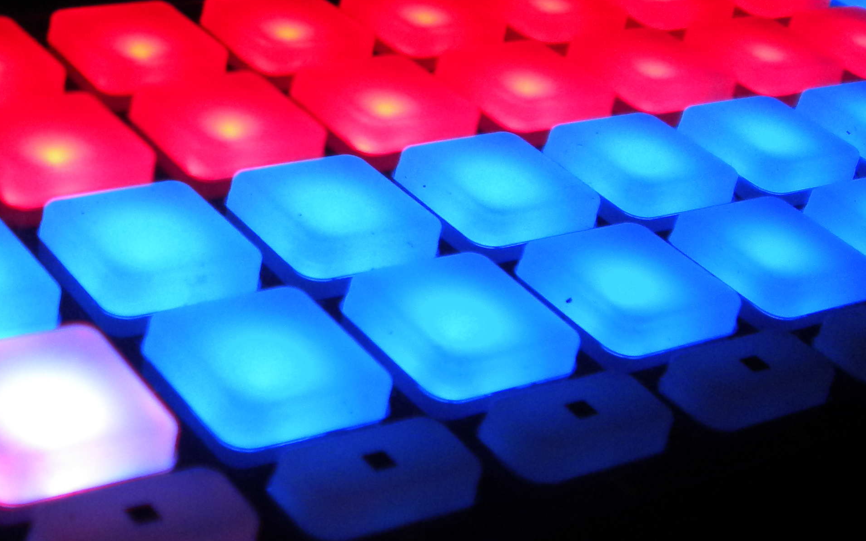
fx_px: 1676
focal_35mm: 71
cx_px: 54
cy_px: 241
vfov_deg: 18.3
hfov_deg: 27.7
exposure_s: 1/62.8
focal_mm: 6.3
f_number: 3.1
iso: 200
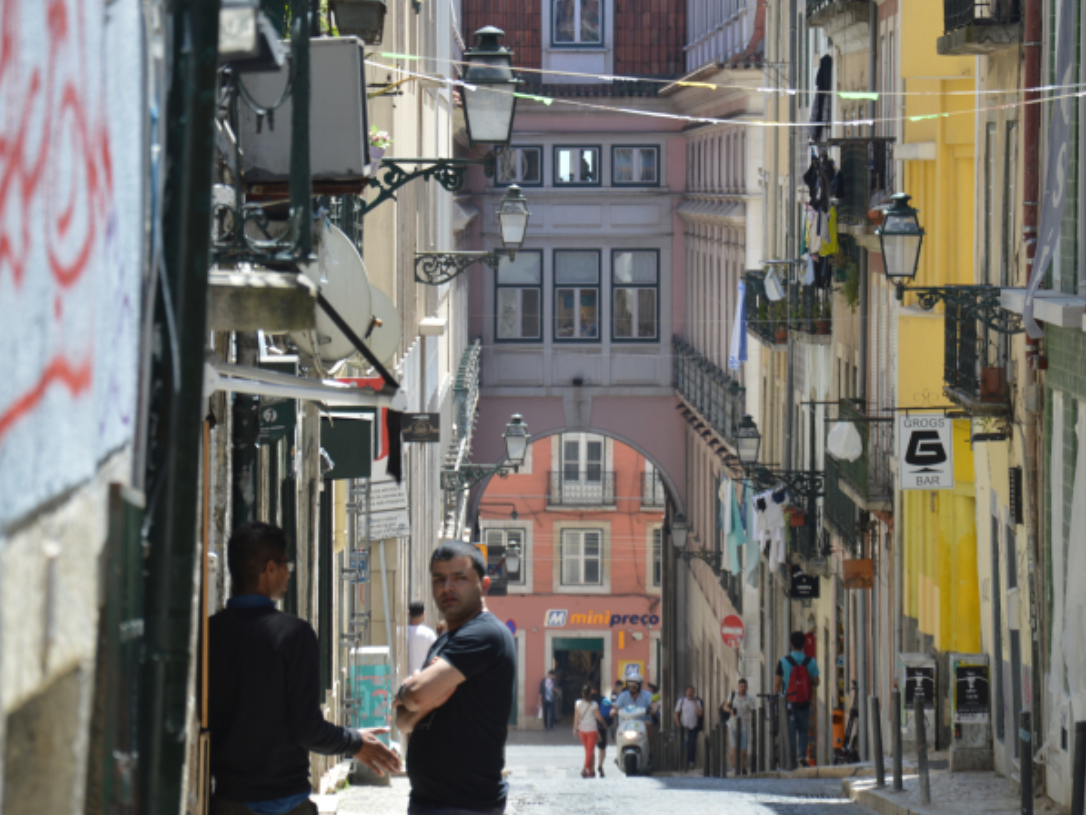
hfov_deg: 9.8
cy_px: 335
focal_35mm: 203
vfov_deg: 7.3
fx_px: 6359
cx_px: 575
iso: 100
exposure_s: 1/160
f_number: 6.3
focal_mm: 105
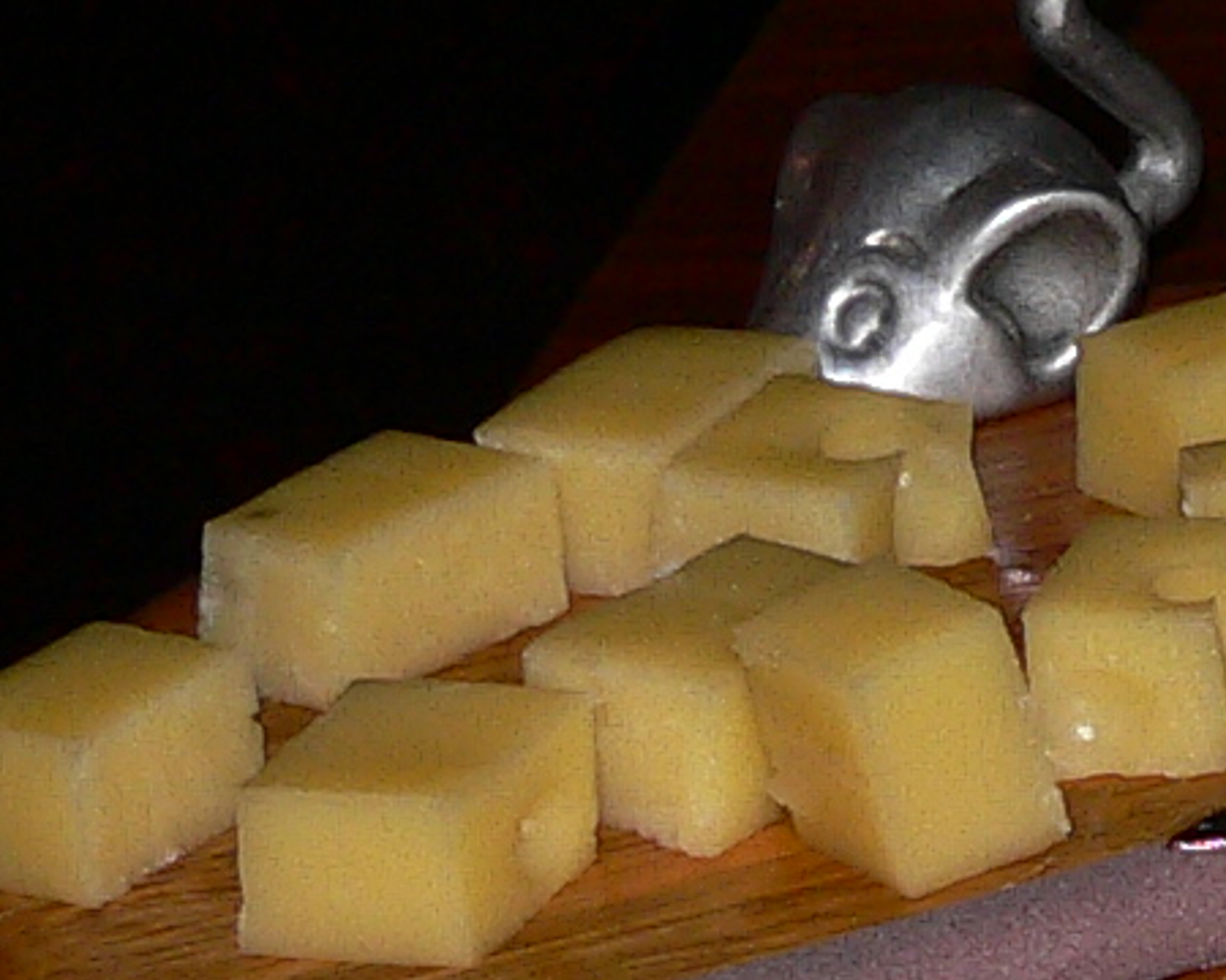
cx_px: 3119
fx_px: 9470
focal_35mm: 261
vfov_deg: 5.9
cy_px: 1062
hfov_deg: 6.9
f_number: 2.8
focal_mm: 7.8
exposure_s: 1/60
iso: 100
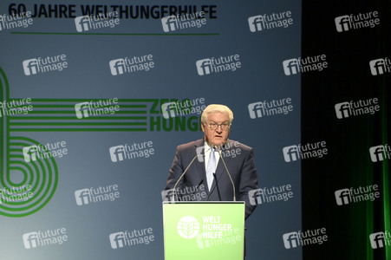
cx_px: 196
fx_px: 3256
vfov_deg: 4.6
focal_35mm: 300
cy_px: 130
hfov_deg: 6.9
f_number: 6.3
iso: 6400
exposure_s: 1/640
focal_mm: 300
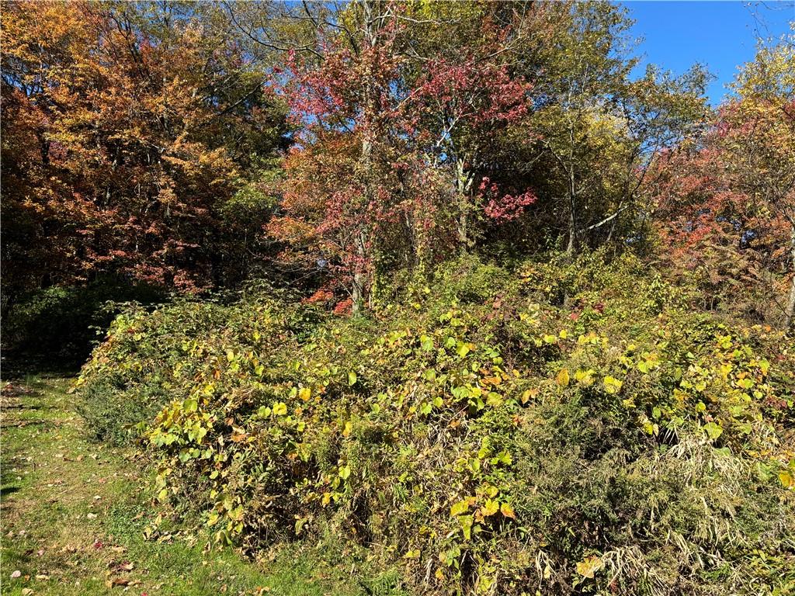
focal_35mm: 26
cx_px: 398
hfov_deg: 67.3
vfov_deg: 53.1
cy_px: 298
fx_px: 597
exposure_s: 1/1328
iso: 50
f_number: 1.6
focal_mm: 5.96
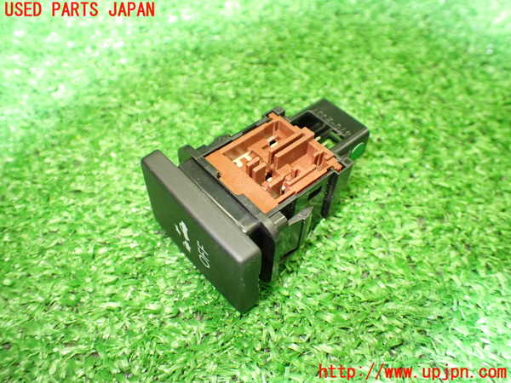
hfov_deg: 60.0
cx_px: 256
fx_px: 443
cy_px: 192
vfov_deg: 46.8
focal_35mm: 30
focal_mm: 5.4
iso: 800
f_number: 2.3
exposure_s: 1/125
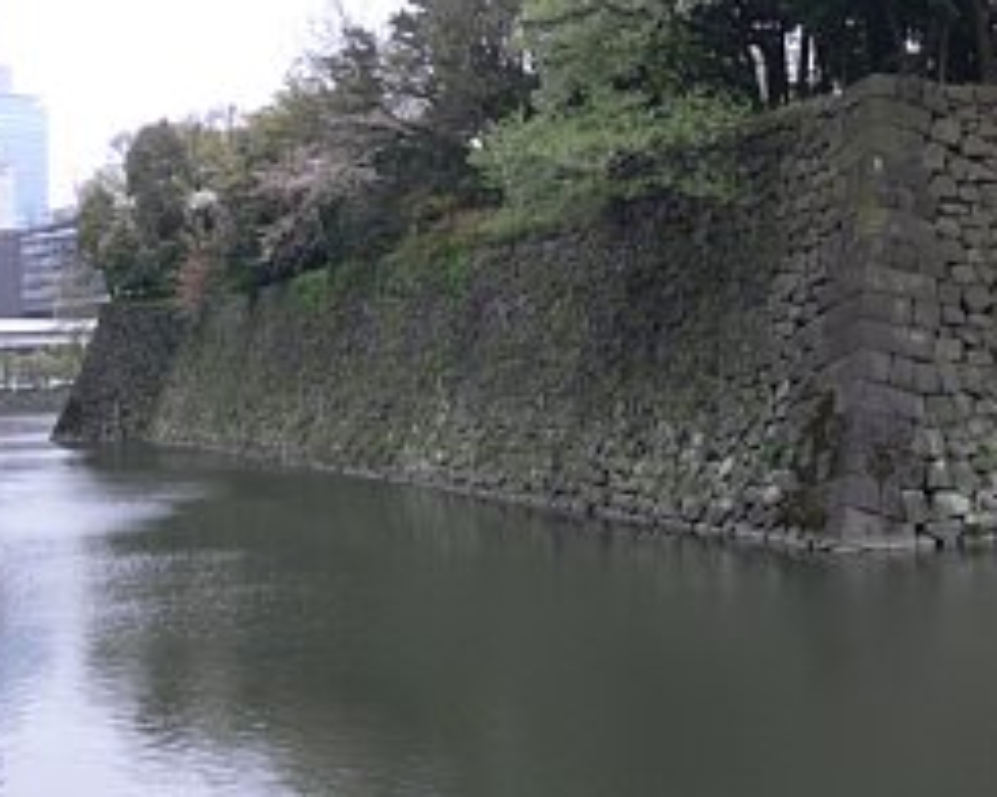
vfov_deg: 27.0
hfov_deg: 33.3
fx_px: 1652
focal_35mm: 56
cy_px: 270
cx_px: 662
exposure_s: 1/30
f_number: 2.8
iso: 80
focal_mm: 7.4
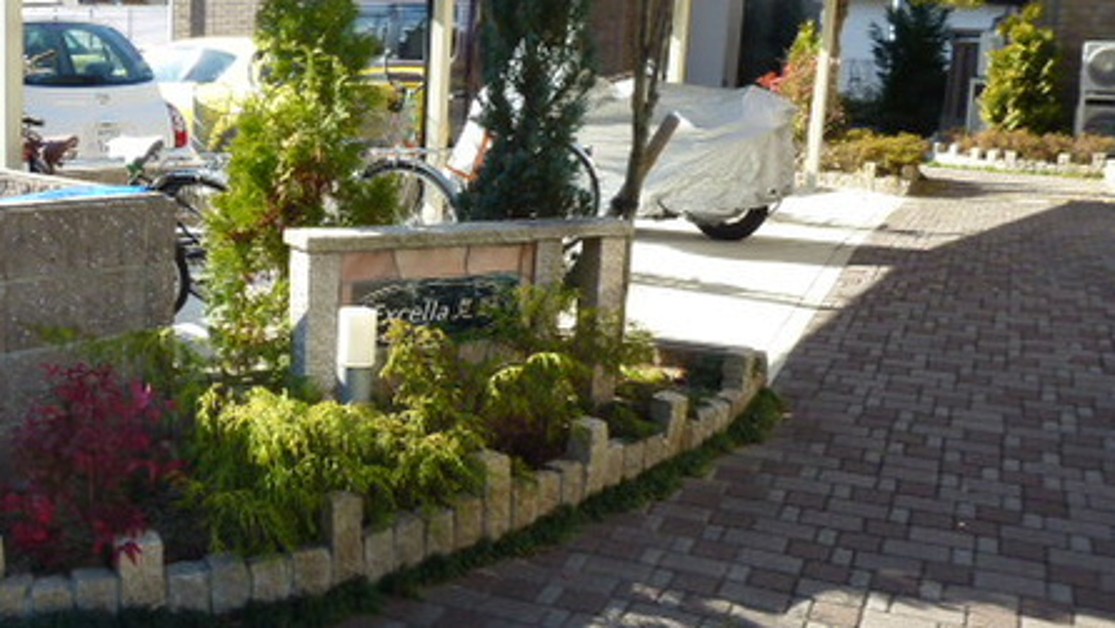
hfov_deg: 47.8
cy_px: 274
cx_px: 298
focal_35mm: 41
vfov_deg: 29.0
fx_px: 1212
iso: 100
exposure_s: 1/250
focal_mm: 4.3
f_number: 4
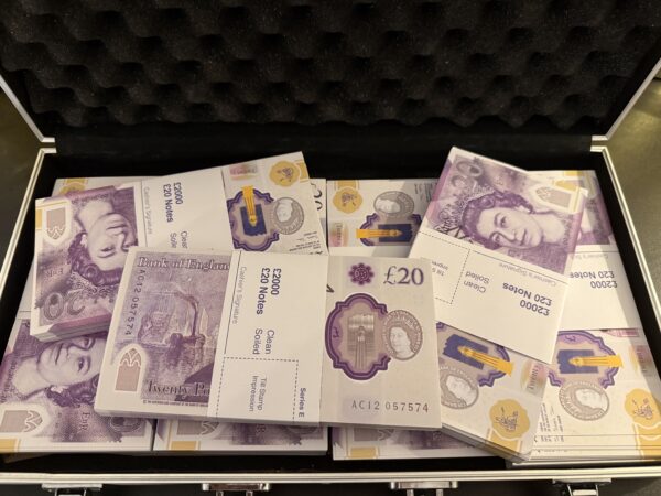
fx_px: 458
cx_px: 330
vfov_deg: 56.8
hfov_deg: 71.6
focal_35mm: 24
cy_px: 248
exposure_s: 1/50
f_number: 1.78
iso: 800
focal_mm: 6.76
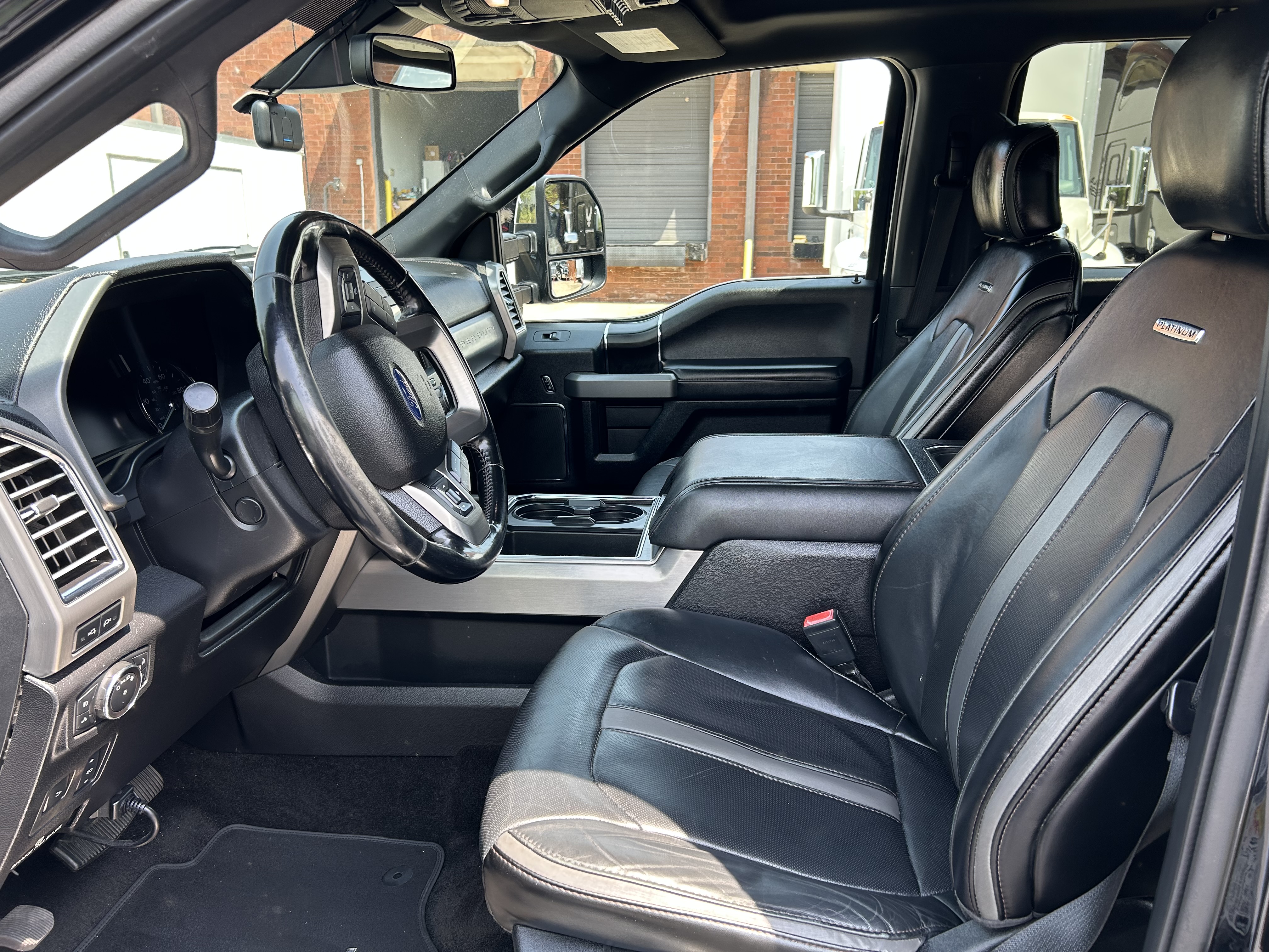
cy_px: 476
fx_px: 953
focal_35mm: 26
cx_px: 634
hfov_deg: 67.3
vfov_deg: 53.1
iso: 40
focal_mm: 5.7
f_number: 1.5
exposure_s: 1/214
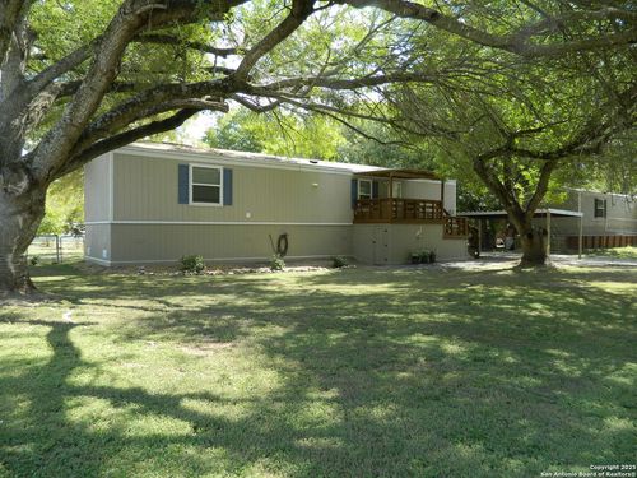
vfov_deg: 54.9
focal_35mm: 25
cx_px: 318
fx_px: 460
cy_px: 239
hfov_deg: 69.4
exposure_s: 1/200
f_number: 3.1
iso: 80
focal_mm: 4.5
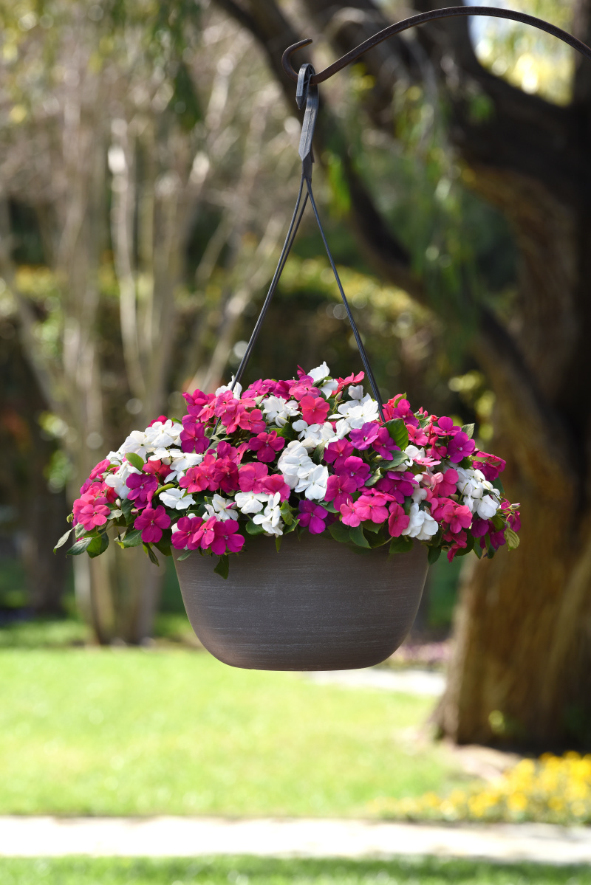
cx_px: 296
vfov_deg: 10.8
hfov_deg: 7.2
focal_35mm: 190
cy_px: 442
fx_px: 4676
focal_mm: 190
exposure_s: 1/320
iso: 400
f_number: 8
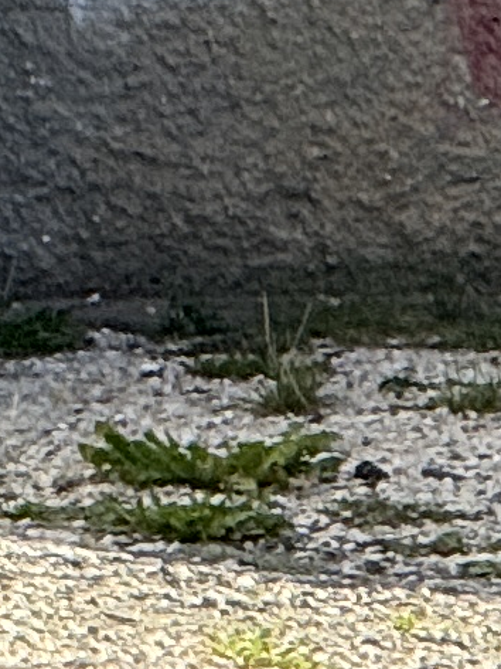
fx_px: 19799
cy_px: -1070
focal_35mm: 1026
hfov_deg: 1.4
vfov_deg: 1.9
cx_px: 2746
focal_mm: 15.66
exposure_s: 1/442
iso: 50
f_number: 2.8
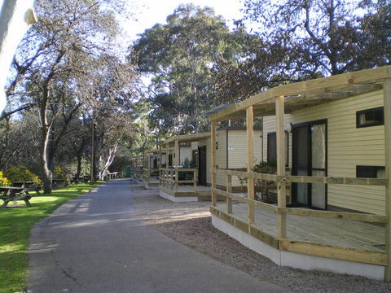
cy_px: 146
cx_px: 196
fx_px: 429
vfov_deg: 37.7
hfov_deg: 49.0
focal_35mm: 38
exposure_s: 1/100
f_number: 3.1
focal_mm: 6.3
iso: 64
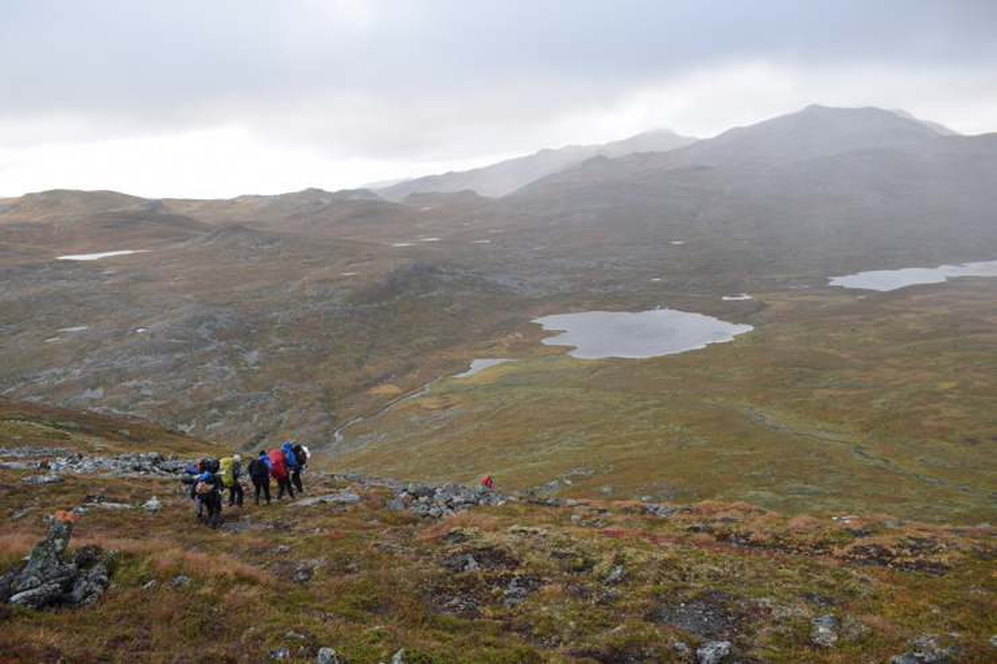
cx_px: 498
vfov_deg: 47.9
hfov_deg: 67.4
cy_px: 332
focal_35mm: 27
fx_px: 748
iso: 400
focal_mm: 18
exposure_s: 1/250
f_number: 8
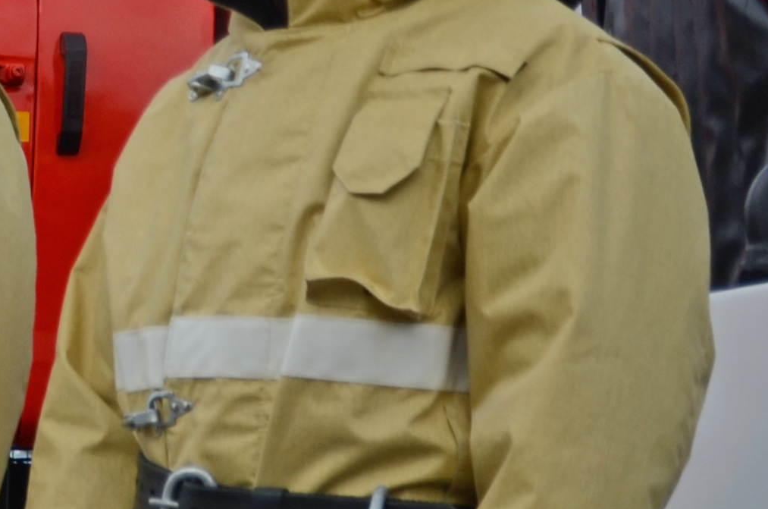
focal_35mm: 219
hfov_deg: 8.7
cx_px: -1009
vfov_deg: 6.2
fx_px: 4662
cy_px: 625
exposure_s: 1/200
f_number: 4.2
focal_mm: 30
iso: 100
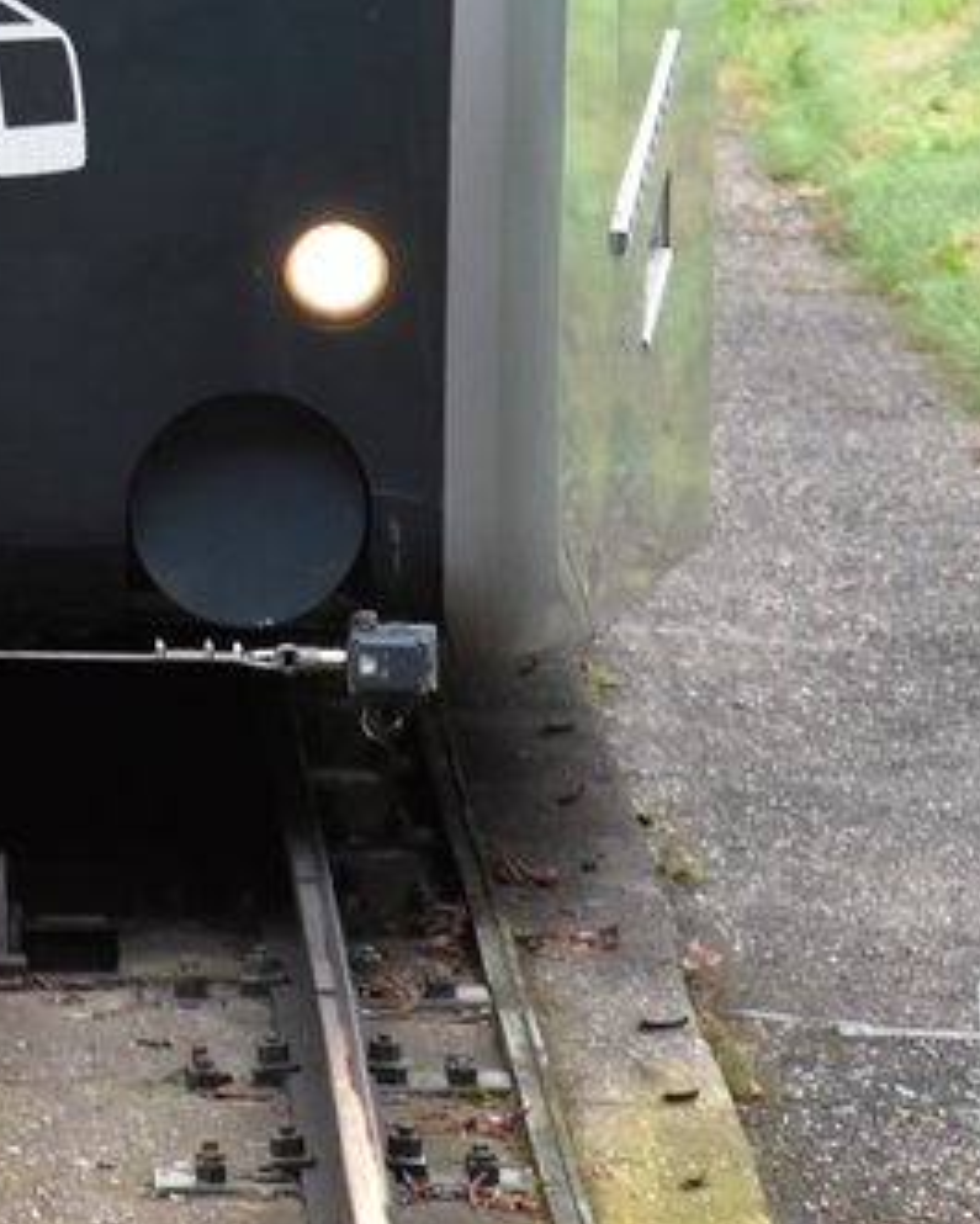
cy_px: -388
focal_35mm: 536
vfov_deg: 3.6
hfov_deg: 2.9
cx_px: -355
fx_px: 19413
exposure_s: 1/320
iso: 800
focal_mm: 105
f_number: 5.6
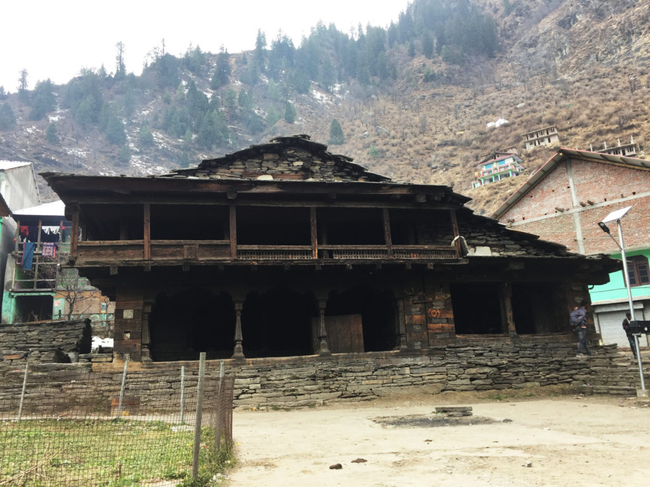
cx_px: 325
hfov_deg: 61.7
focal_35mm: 29
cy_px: 244
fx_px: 545
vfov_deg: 48.2
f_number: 2.2
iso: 32
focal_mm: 4.15
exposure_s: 1/169
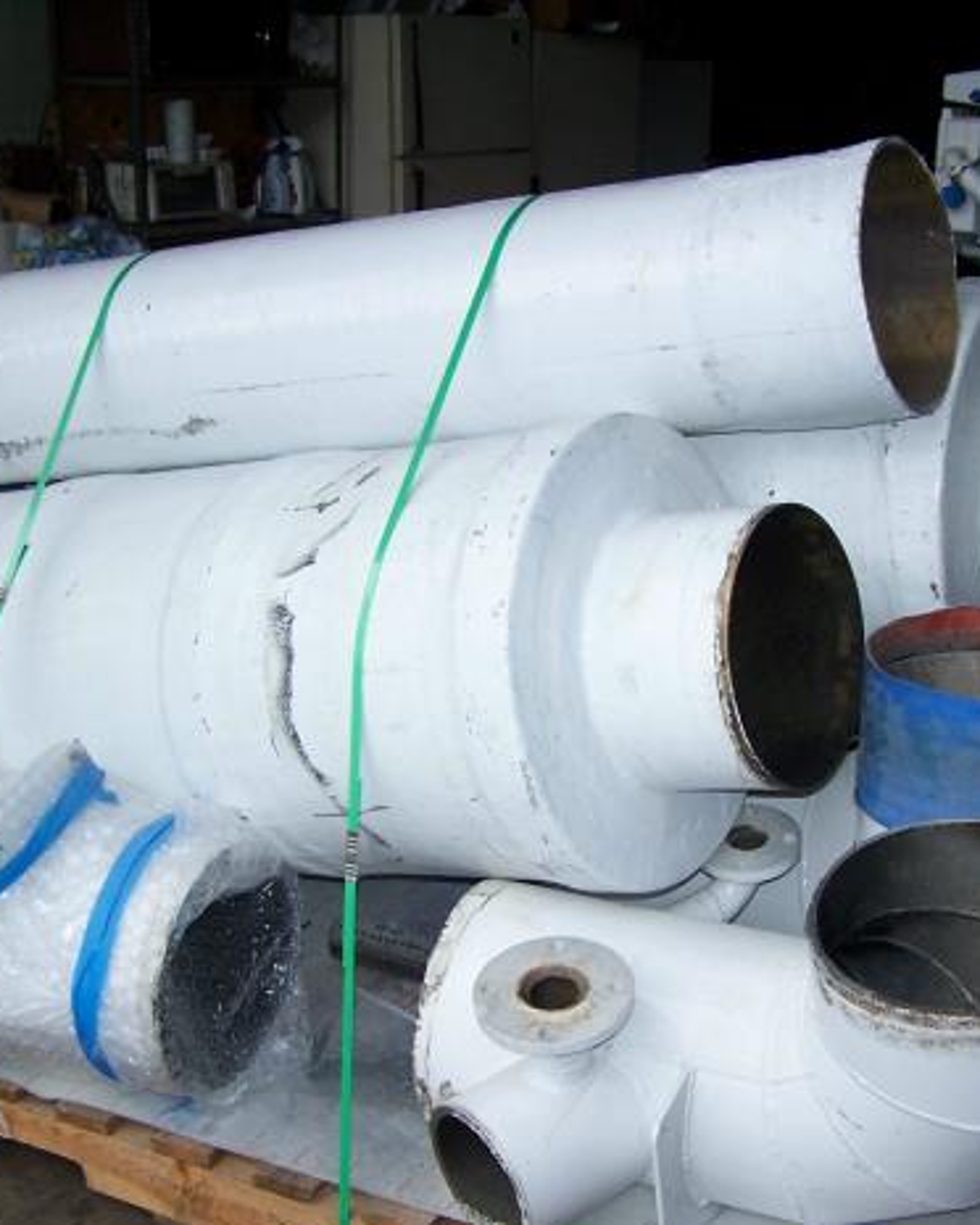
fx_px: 1849
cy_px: 630
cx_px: 551
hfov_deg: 29.7
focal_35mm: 51
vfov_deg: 36.7
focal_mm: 6.3
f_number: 2.8
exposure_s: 1/350
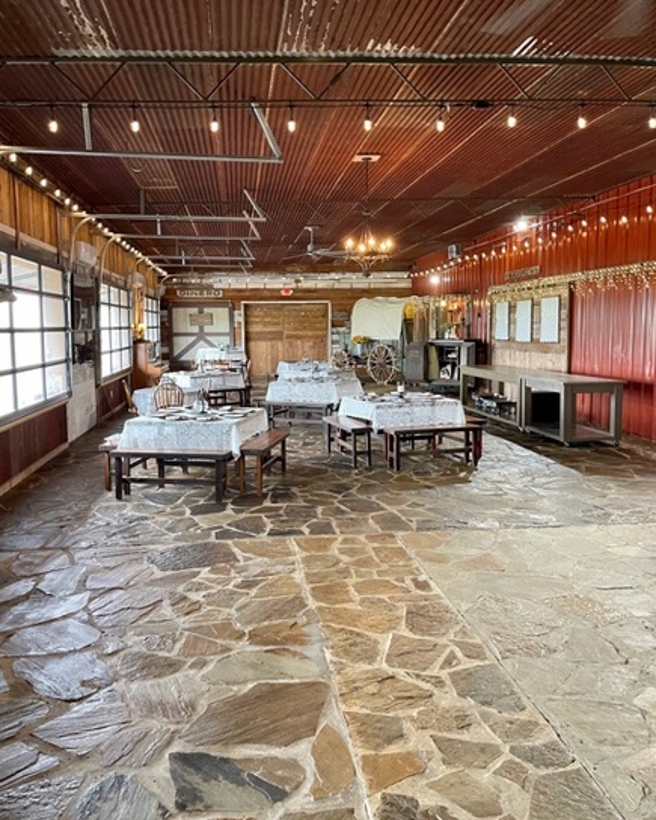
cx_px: 320
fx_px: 680
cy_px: 392
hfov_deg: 51.5
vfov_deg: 62.2
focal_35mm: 28
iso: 400
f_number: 1.6
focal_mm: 5.1
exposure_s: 1/60
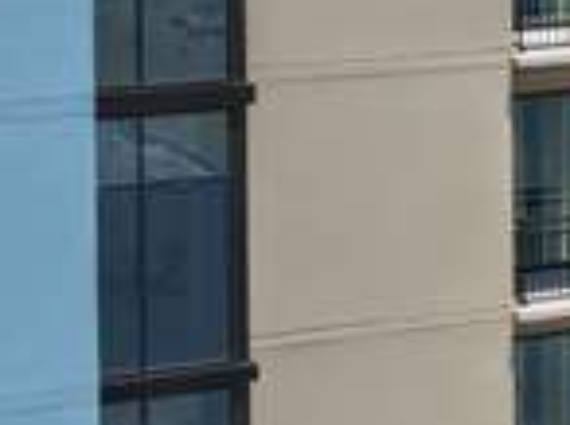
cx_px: 1185
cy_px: 199
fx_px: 2762
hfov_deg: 10.7
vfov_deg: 8.8
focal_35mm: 168
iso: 100
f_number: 11
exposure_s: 1/240
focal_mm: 12.29
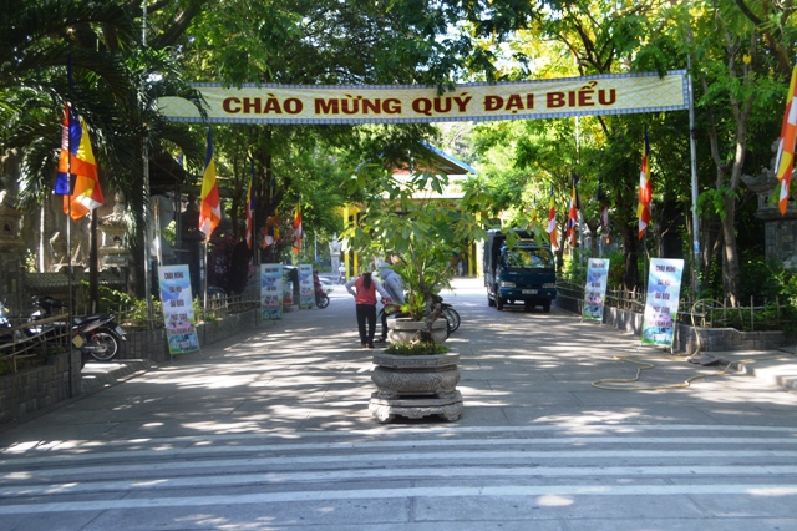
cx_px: 398
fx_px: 797
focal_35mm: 36
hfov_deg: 53.2
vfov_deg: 36.8
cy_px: 266
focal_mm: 24
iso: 280
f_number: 5.6
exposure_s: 1/125
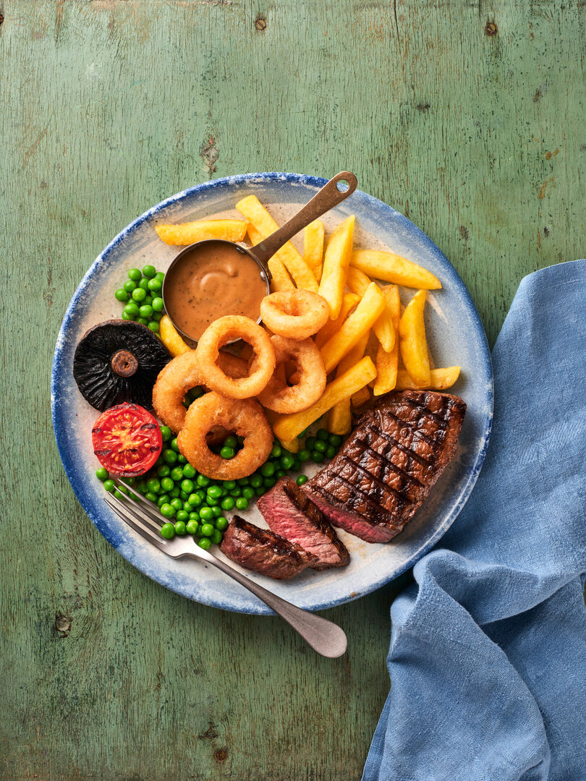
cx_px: 293
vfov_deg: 30.7
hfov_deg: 23.3
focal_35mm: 63
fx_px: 1422
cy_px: 390
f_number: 11
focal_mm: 80
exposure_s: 1/125
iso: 100
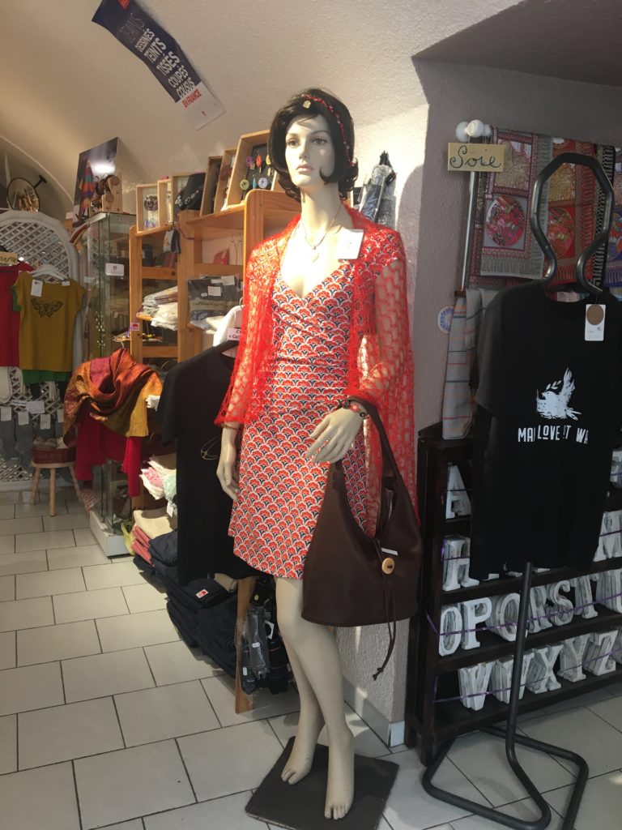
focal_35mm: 29
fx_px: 695
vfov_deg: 61.7
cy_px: 415
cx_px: 311
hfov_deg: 48.2
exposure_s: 1/33
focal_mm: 4.15
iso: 40
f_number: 2.2
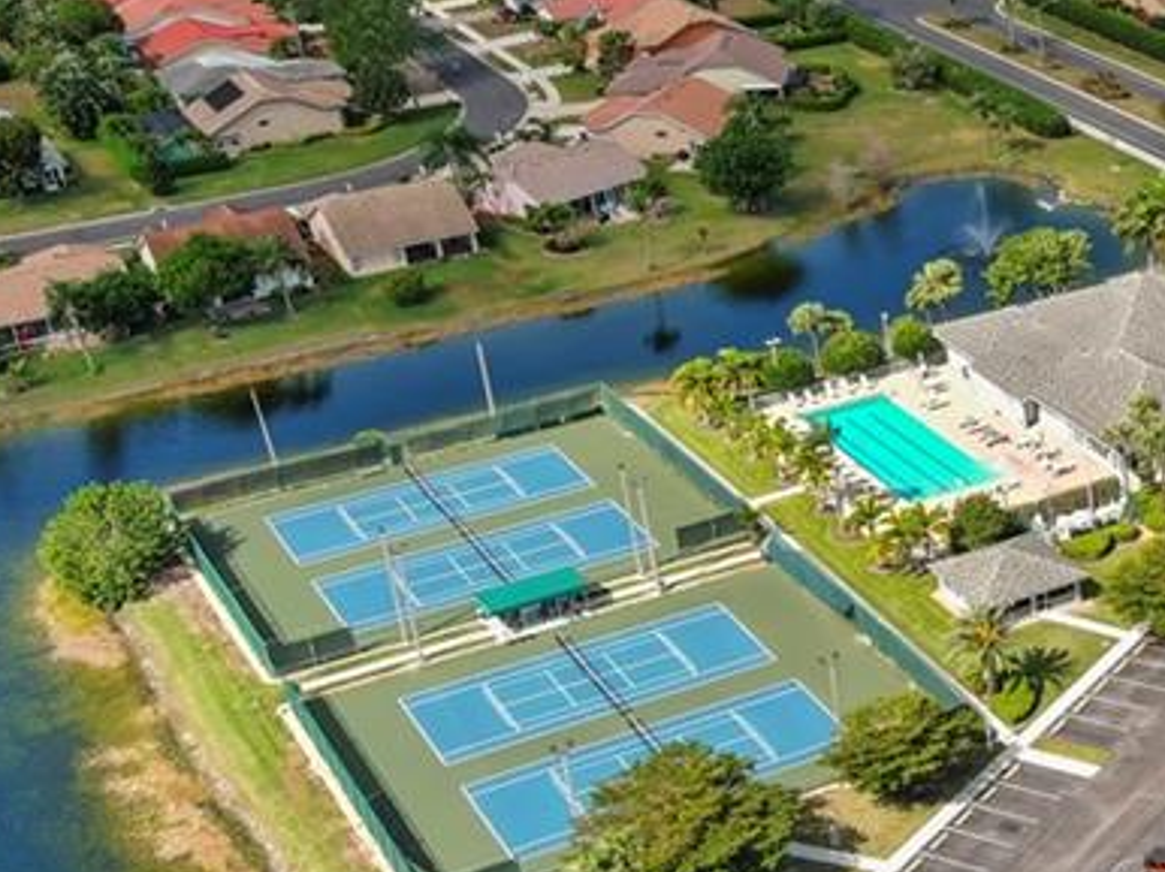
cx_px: 1409
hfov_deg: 23.9
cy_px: 540
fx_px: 2489
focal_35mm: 74
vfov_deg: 19.8
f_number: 6.3
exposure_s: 1/170
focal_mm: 10.57
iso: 100
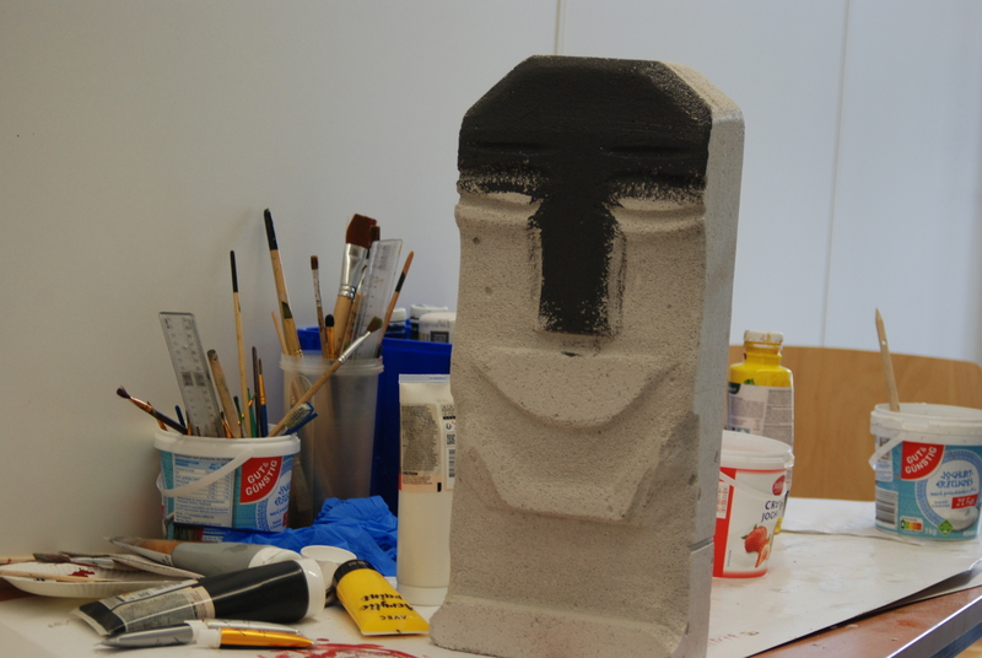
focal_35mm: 84
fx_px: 2295
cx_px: 491
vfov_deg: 16.3
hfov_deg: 24.2
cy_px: 329
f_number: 4.8
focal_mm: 56
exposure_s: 1/60
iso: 400
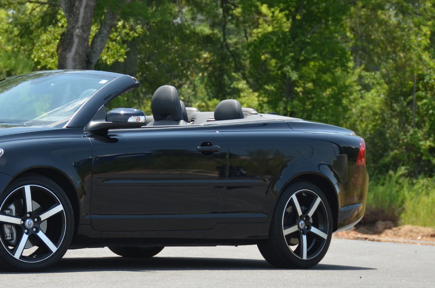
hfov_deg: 9.9
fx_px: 2496
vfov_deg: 6.6
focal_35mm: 207
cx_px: 91
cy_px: 134
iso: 400
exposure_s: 1/1000
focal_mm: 82
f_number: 5
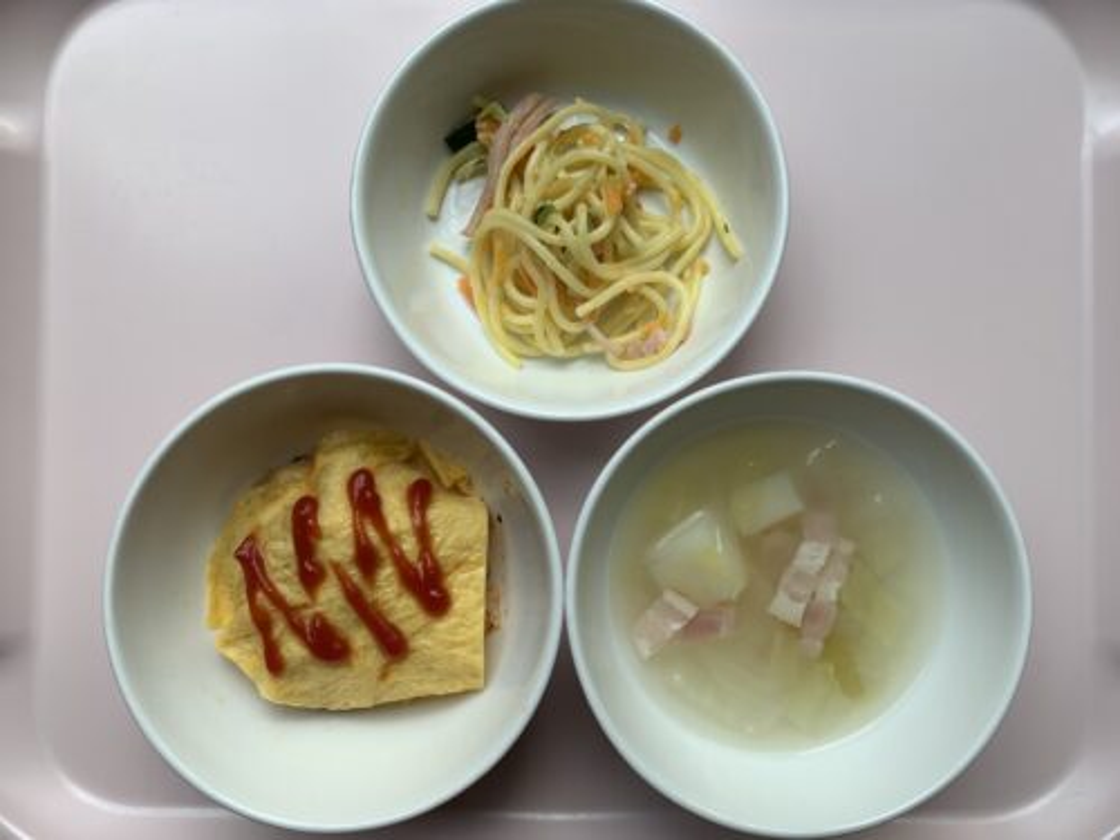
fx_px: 841
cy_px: 420
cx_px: 560
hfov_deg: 67.3
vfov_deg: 53.1
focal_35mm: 26
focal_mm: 4.25
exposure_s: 1/165
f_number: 1.8
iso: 25
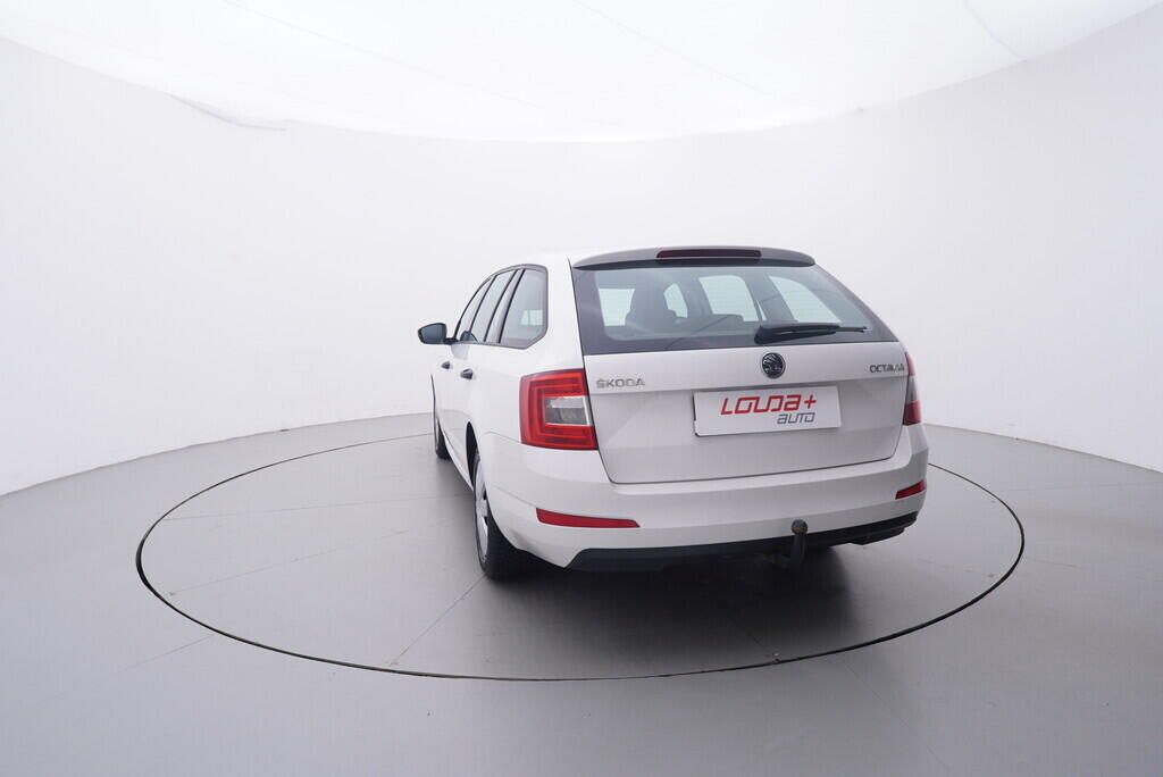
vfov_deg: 56.2
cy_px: 388
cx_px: 582
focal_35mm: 22
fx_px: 727
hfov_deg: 77.3
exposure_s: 1/80
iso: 200
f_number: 5
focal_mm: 15
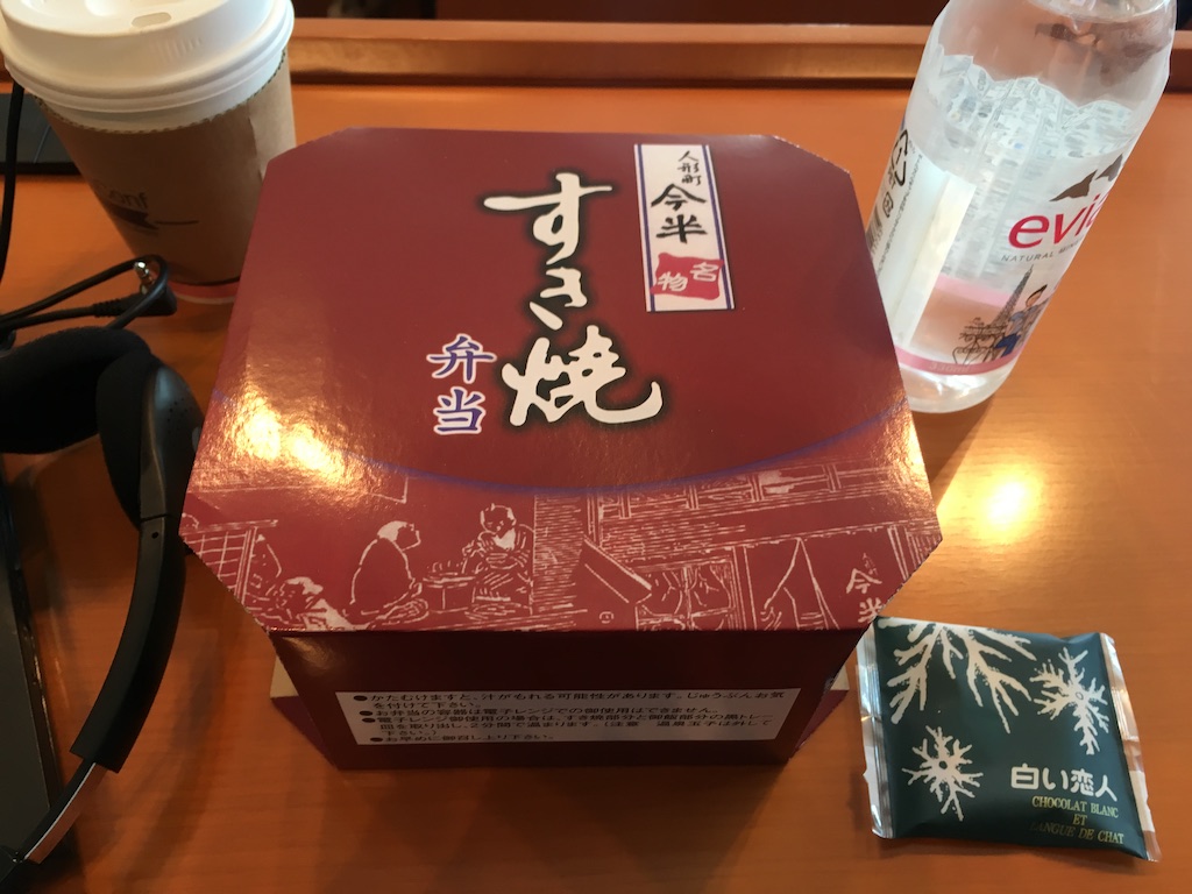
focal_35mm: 29
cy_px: 447
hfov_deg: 61.7
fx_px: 999
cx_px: 596
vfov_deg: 48.2
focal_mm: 4.15
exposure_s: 1/30
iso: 50
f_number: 2.2
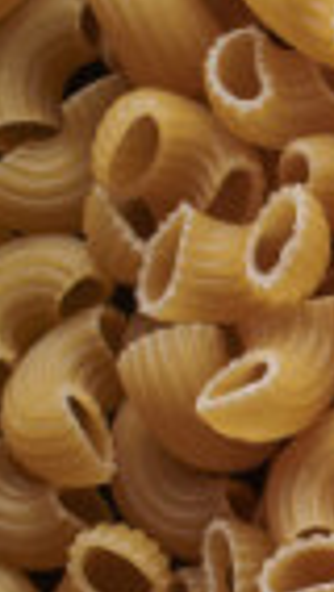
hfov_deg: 3.7
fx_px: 4655
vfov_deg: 7.2
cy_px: 675
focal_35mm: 296
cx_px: 1632
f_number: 8
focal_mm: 50
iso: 160
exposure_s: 1/100
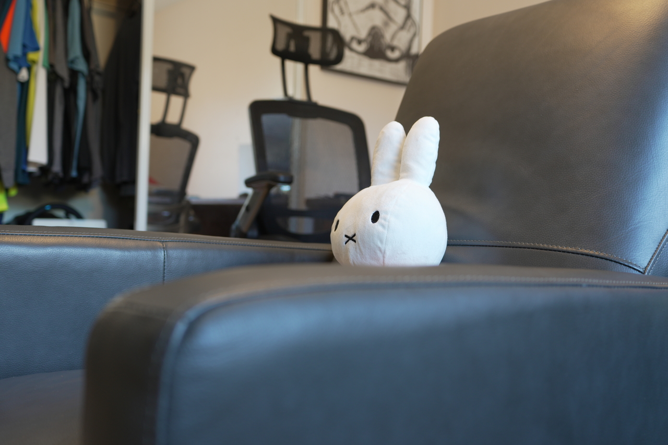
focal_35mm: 36
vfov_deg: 36.9
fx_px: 668
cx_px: 334
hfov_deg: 53.1
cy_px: 222
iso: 125
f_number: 2.8
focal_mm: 24
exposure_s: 1/13
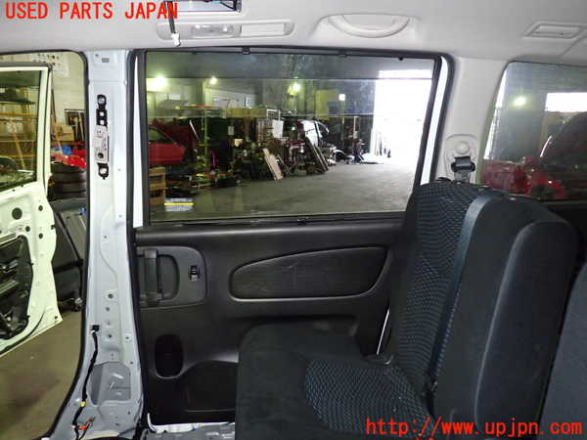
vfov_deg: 54.9
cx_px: 294
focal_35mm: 25
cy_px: 220
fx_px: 424
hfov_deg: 69.4
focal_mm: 4.5
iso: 500
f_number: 2
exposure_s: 1/30
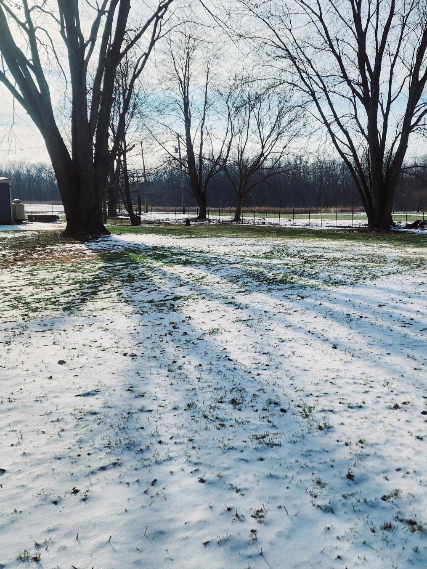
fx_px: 559
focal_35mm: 34
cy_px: 258
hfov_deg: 41.0
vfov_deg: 53.9
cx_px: 302
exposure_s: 1/2000
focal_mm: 6.4
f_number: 1.8
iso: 12
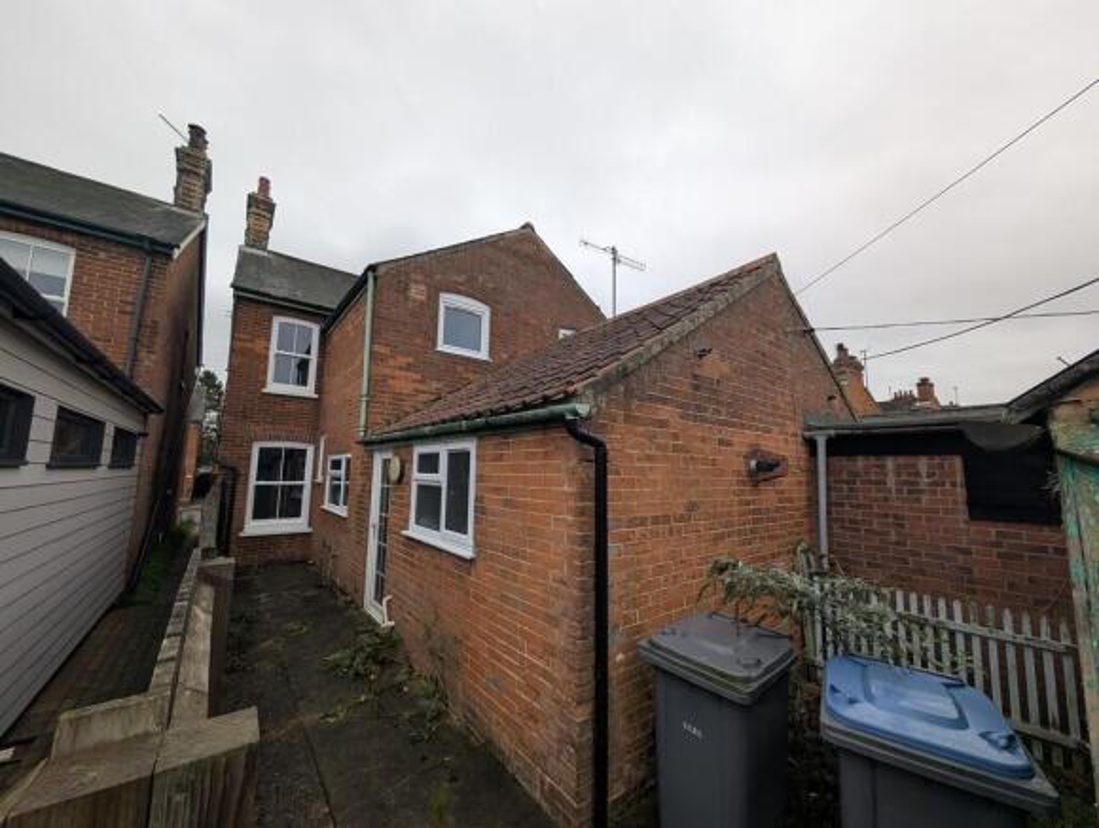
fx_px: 382
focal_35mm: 12
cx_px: 550
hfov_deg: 110.4
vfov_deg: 94.7
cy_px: 414
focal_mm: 2.02
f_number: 1.7
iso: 52
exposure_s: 1/585
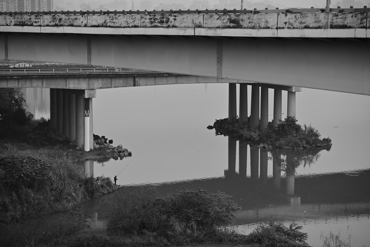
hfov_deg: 23.9
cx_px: 185
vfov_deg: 16.1
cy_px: 124
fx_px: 874
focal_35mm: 85
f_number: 1.8
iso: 100
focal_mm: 85
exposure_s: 1/1600
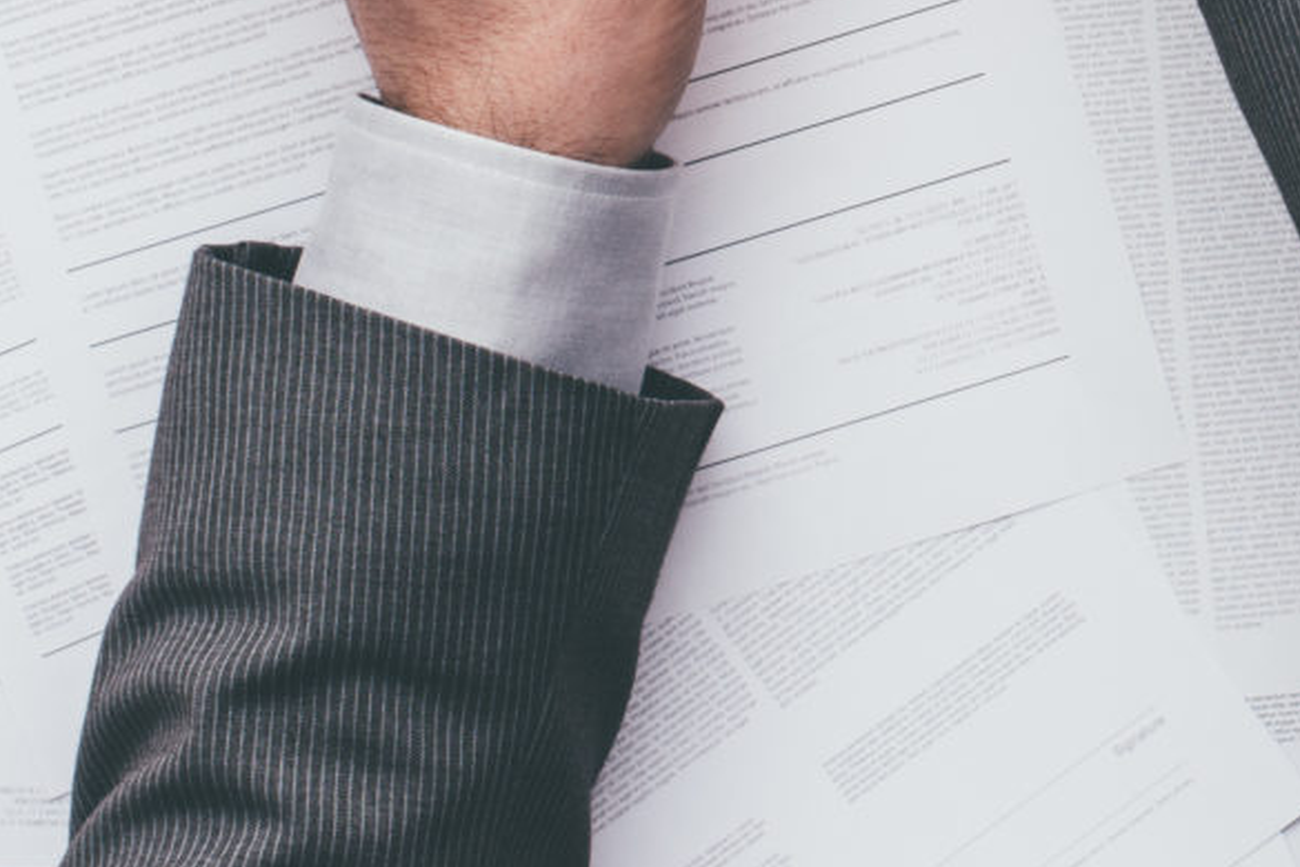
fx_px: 7908
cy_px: -484
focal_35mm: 219
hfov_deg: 9.3
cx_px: 1527
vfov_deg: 6.2
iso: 100
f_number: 10
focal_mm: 50
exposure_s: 1/125
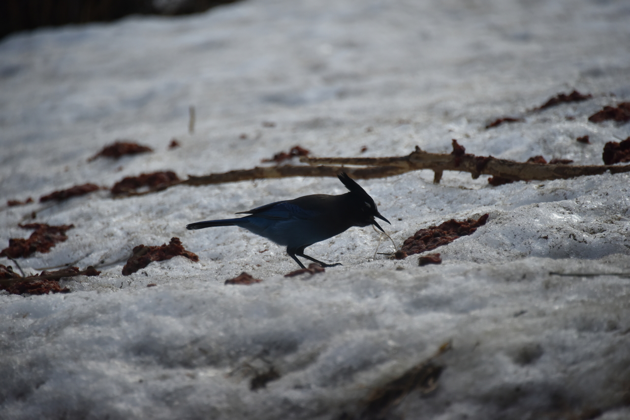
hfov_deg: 6.9
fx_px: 5251
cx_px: 315
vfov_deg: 4.6
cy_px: 210
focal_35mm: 300
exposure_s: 1/640
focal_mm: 300
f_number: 5.6
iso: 1250
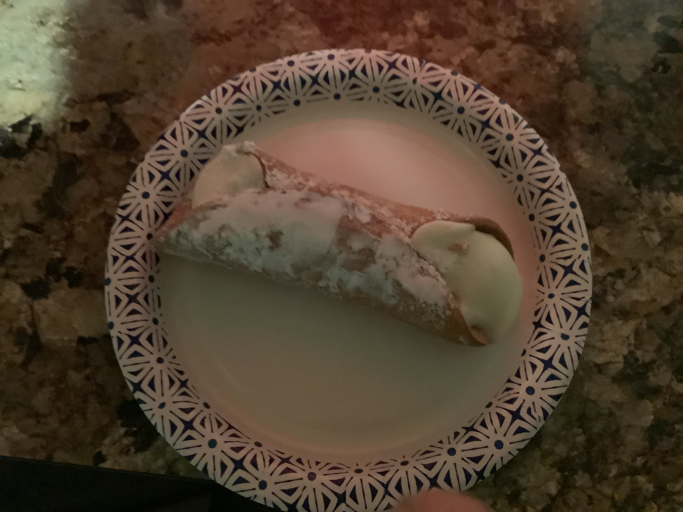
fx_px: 612
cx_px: 342
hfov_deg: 58.4
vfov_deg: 45.4
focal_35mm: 31
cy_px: 256
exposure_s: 1/15
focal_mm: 3.3
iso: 800
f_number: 2.4
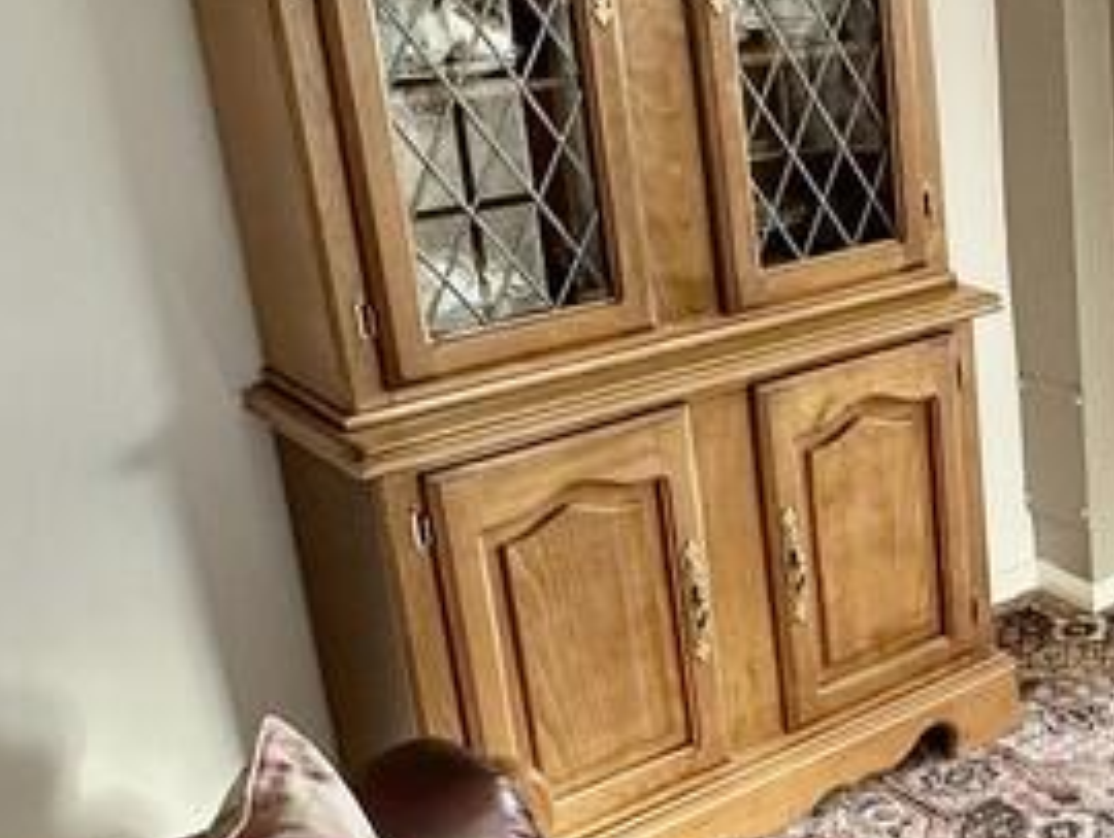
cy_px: 372
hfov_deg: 32.1
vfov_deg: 27.5
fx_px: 1707
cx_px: 1209
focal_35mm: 53
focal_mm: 2.22
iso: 160
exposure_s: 1/99
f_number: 2.2
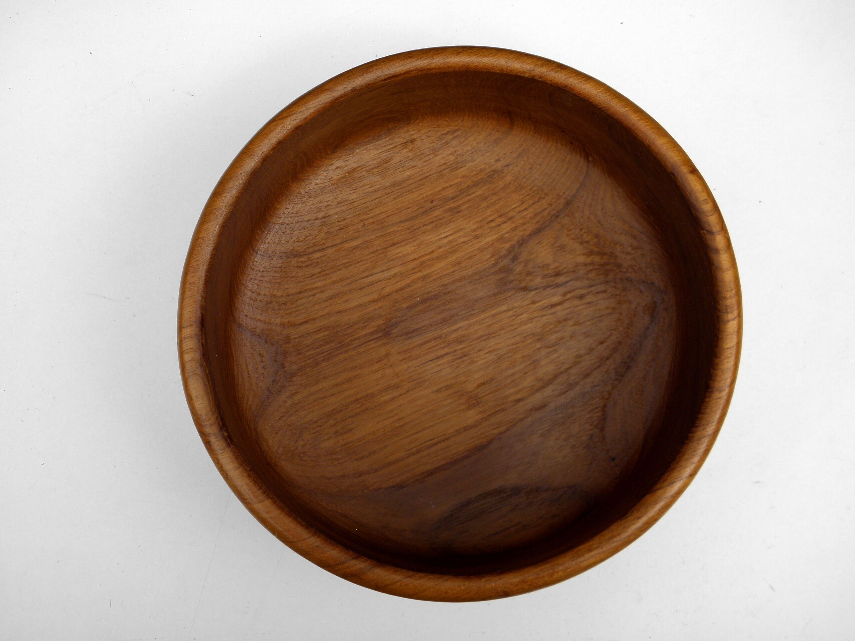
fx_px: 939
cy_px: 320
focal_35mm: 38
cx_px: 428
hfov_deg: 49.0
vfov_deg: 37.7
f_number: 3.7
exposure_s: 1/400
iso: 100
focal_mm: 6.8
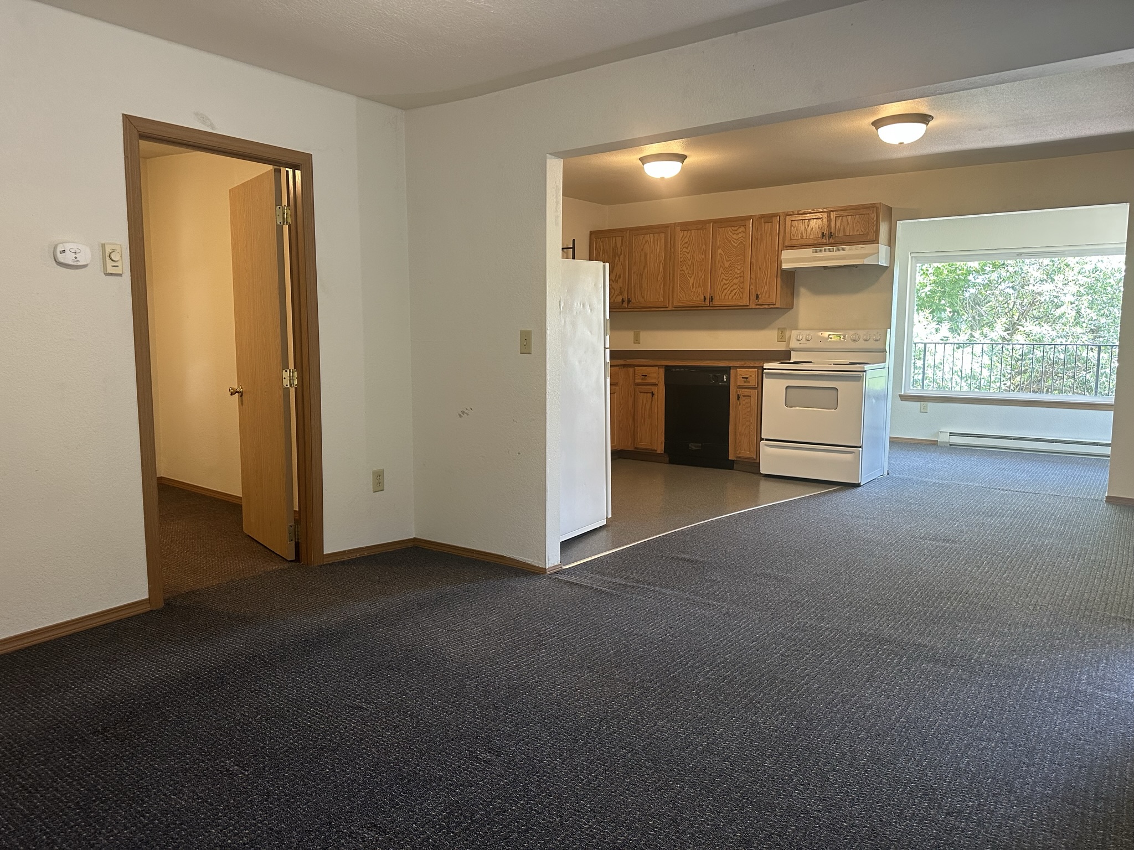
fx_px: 786
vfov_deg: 56.8
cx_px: 567
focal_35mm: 24
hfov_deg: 71.6
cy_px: 425
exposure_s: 1/60
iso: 250
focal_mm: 6.86
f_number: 1.78
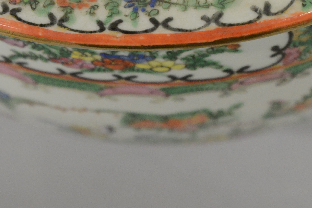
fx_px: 1717
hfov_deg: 10.4
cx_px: 237
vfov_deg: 6.9
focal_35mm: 198
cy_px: -38
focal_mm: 70
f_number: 5.6
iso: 4000
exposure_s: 1/125
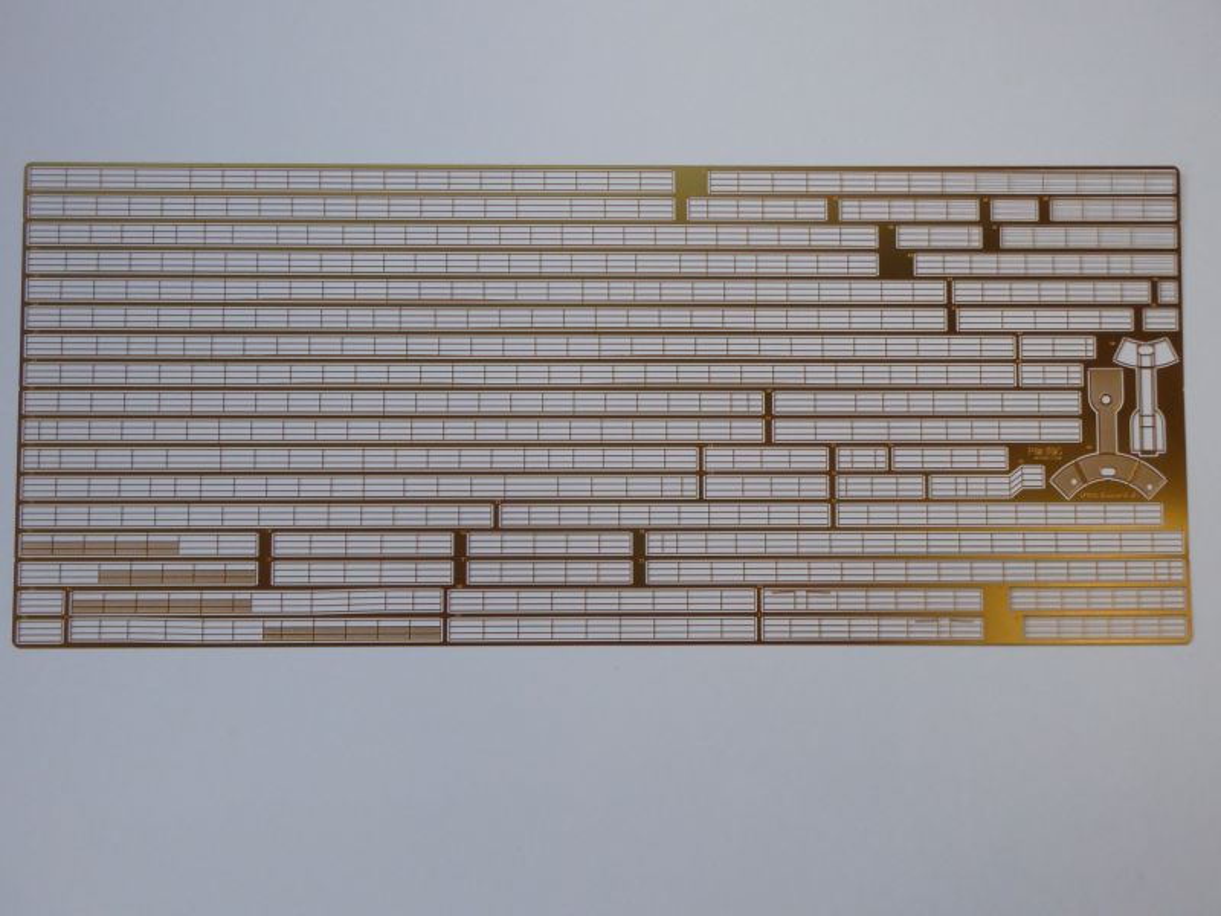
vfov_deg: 42.9
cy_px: 458
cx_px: 610
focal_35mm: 33
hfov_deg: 55.4
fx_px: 1164
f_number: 5.6
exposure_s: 1/60
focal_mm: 5.8
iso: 250
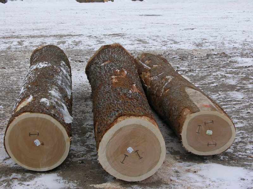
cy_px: 94
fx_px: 570
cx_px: 126
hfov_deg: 25.0
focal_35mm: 78
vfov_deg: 18.9
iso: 50
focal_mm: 19.9
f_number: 4.8
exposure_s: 1/202
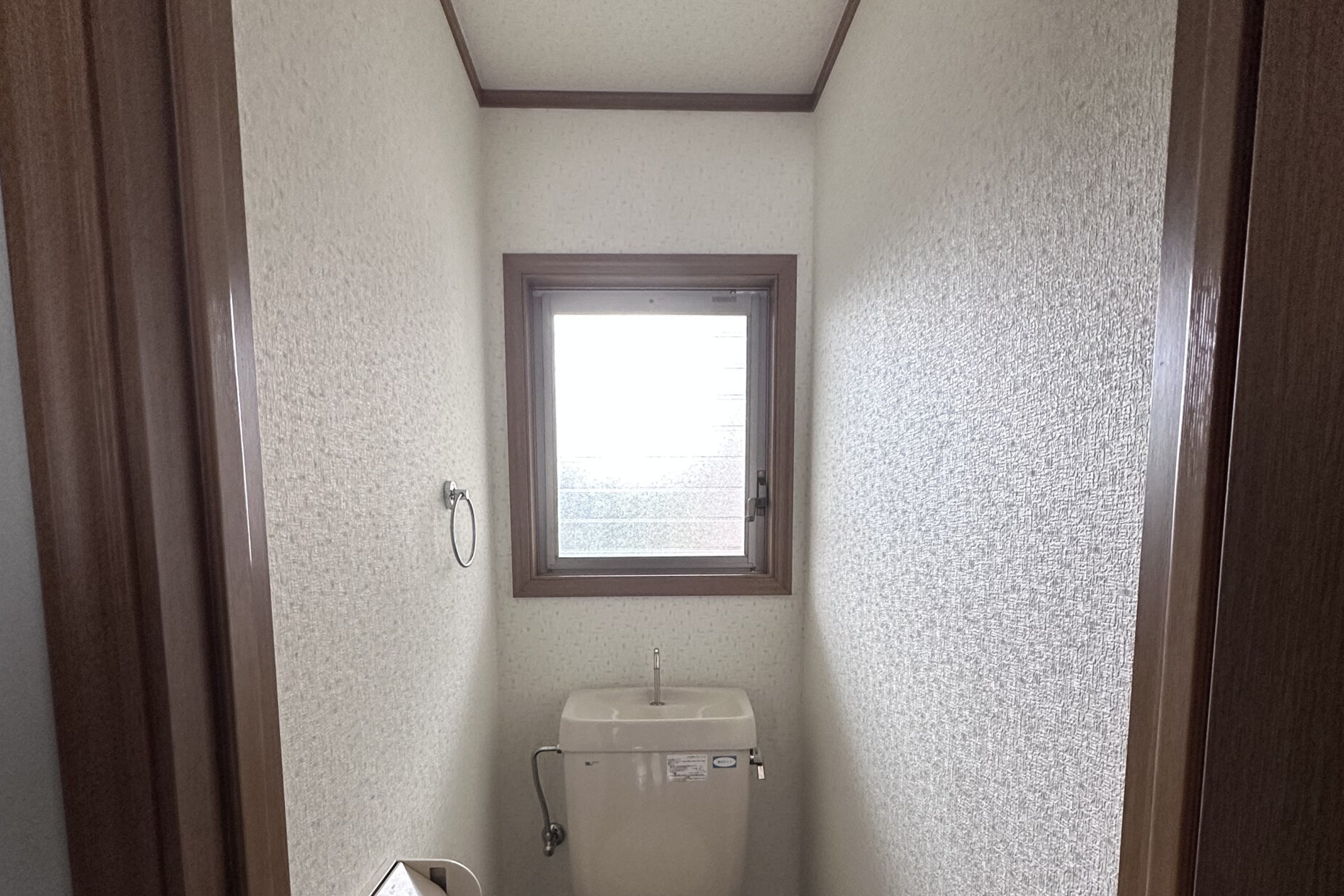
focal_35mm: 20
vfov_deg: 60.1
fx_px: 747
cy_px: 614
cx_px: 659
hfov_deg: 84.0
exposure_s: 1/99
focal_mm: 2.22
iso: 250
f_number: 2.2
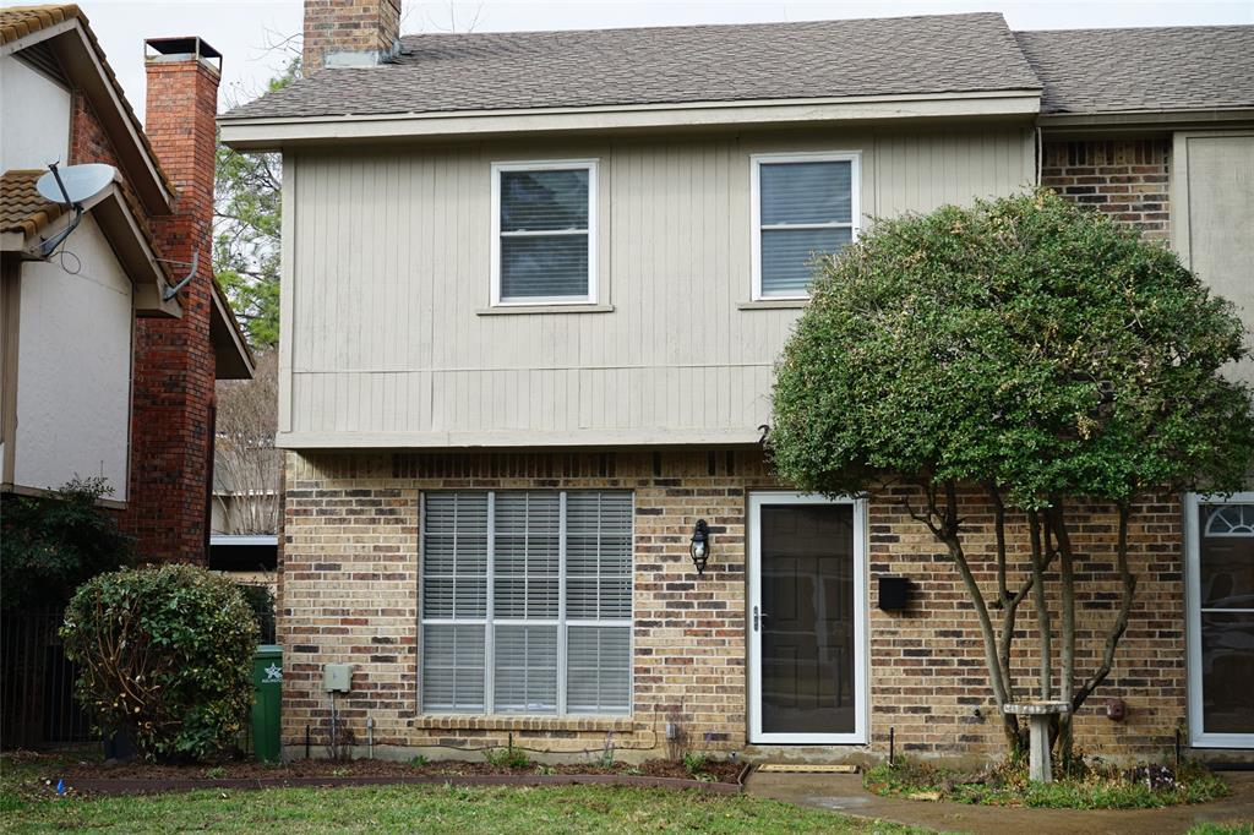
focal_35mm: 54
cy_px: 418
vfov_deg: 25.0
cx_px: 627
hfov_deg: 36.9
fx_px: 1880
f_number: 9
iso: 100
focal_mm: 54
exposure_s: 1/100
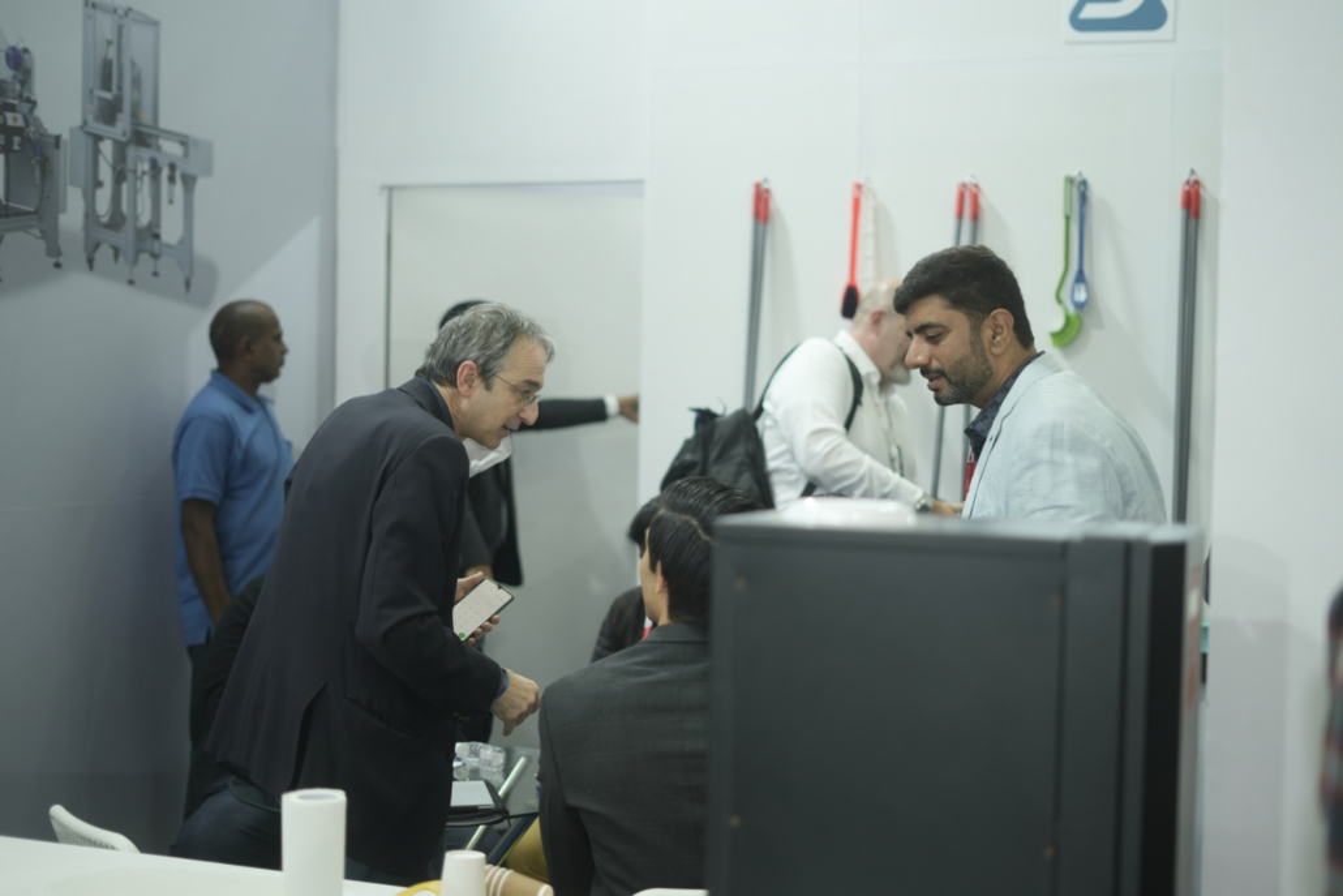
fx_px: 1865
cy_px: 448
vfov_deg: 27.0
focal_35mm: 50
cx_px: 672
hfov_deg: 39.6
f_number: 1.8
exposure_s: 1/200
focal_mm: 50
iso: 320
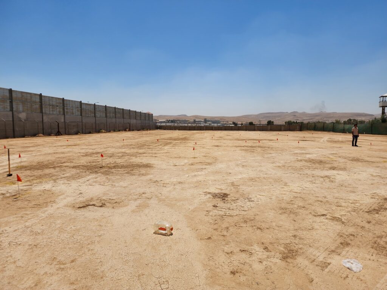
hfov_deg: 73.9
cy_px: 145
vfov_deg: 58.9
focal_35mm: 23
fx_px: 257
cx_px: 194
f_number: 1.8
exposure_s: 1/2417
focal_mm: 6.4
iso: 12
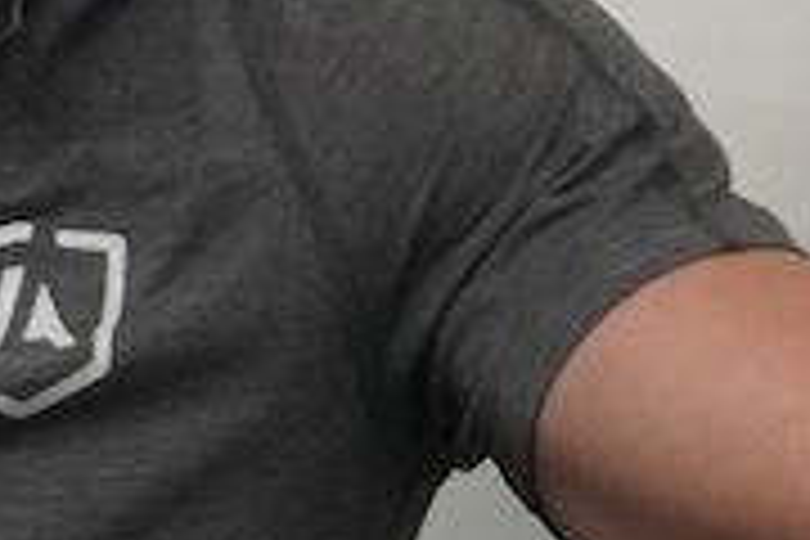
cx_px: 369
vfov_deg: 1.2
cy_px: -61
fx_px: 25373
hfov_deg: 1.8
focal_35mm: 1128
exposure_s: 1/250
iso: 5000
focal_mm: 135
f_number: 5.6
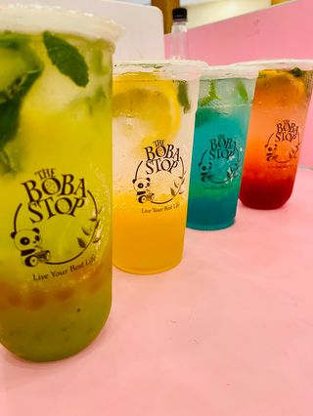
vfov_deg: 67.3
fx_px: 313
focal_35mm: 26
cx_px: 156
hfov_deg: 53.1
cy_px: 208
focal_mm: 4.25
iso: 160
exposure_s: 1/50
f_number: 1.8
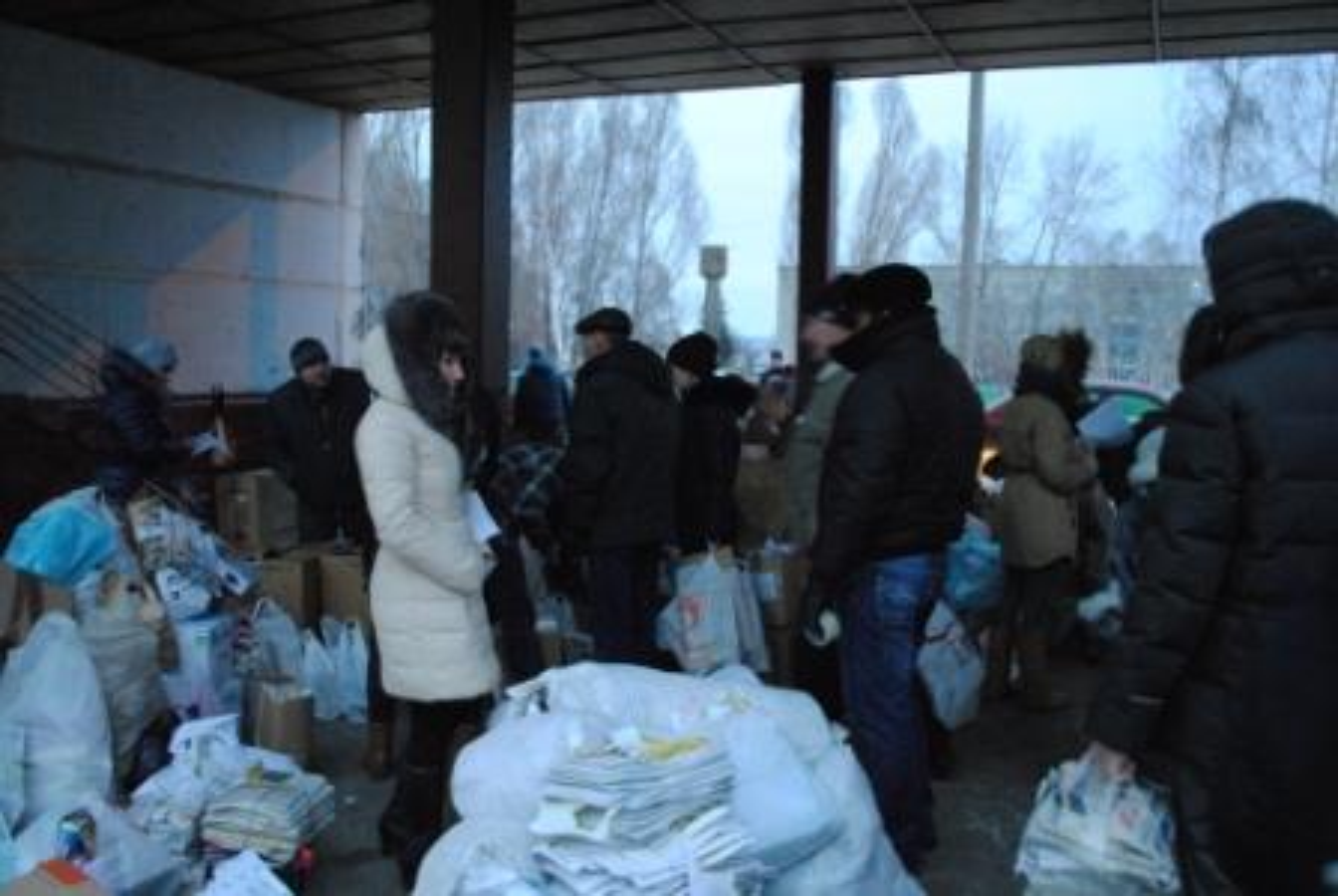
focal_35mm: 33
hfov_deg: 57.2
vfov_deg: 40.1
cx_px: 669
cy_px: 448
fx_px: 1228
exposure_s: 1/15
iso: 1600
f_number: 3.8
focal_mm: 22
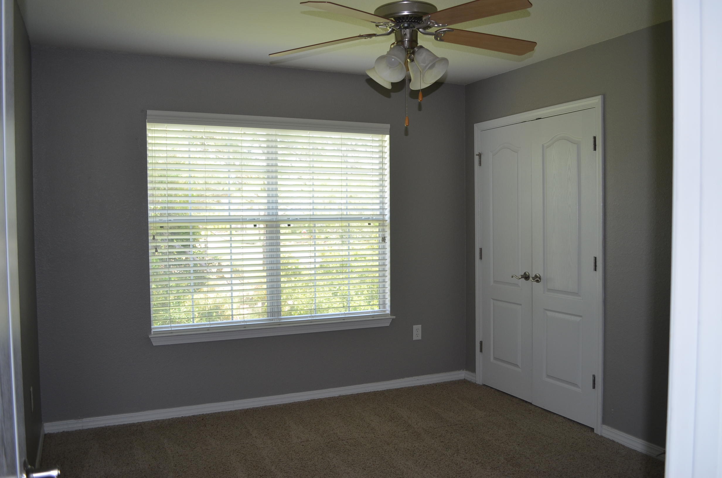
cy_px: 239
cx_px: 361
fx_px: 600
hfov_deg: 62.0
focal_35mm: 30
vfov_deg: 43.4
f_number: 3.8
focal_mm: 20
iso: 320
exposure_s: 1/125
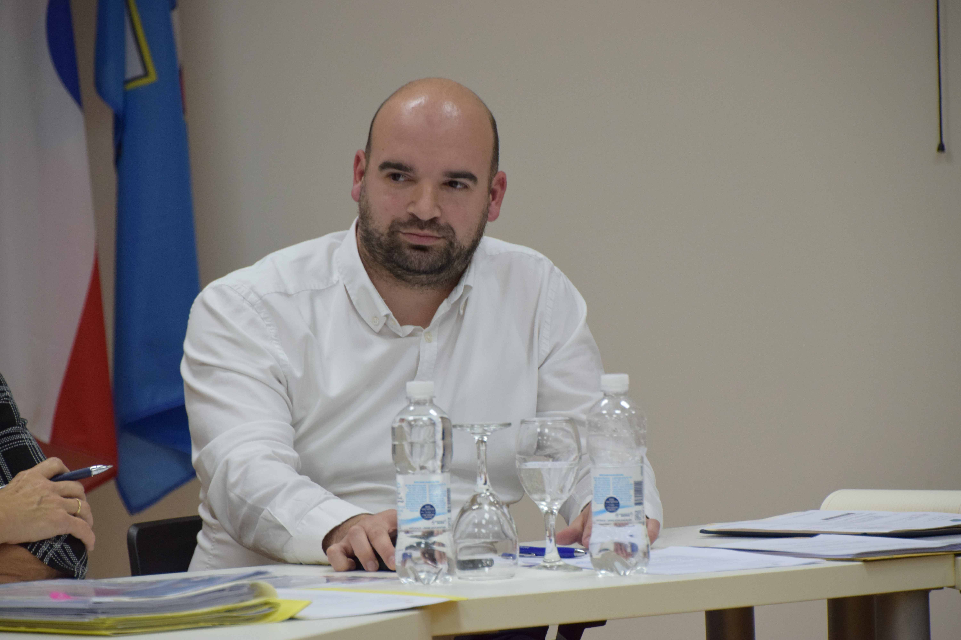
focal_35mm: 232
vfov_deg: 5.9
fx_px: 6206
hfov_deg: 8.9
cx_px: 480
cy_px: 320
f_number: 6
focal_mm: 155
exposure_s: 1/125
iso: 1100
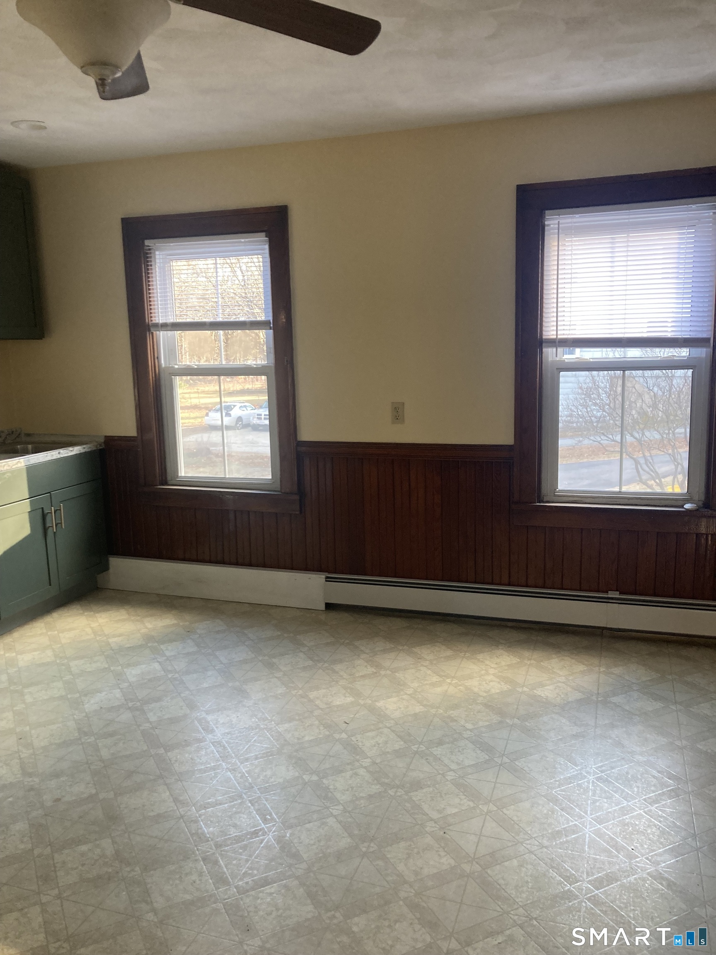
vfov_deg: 63.4
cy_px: 478
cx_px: 358
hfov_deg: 49.7
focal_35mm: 28
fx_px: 772
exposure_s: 1/60
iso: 125
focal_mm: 3.99
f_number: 1.8
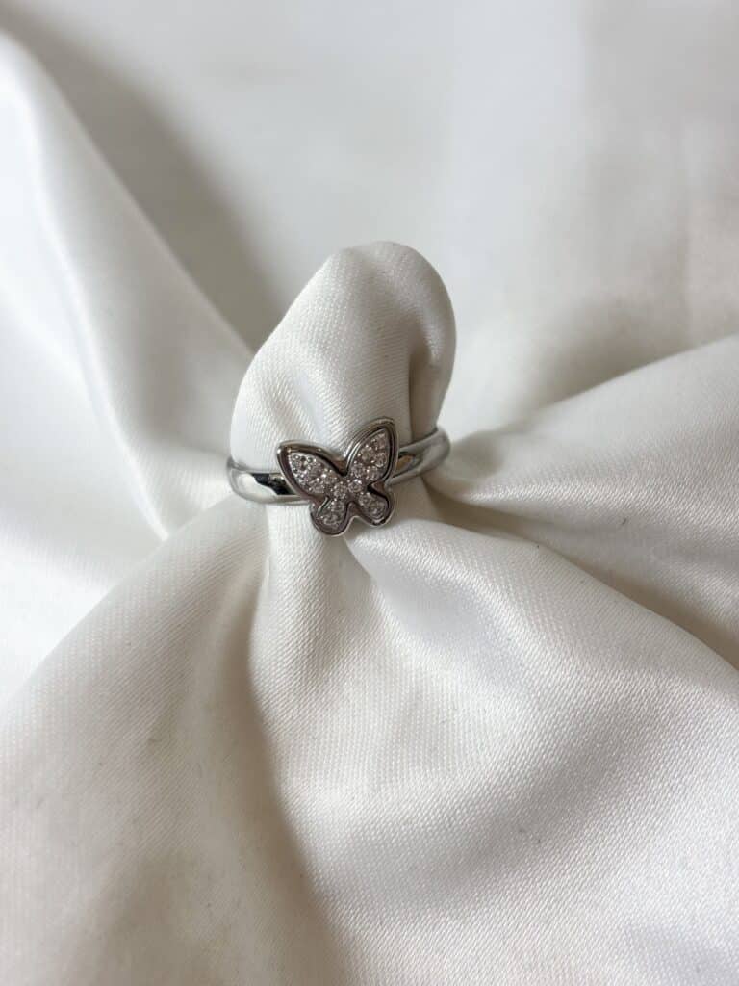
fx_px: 1480
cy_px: 493
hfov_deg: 28.0
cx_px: 370
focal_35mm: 52
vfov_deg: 36.8
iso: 32
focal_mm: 5.96
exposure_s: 1/192
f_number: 1.6
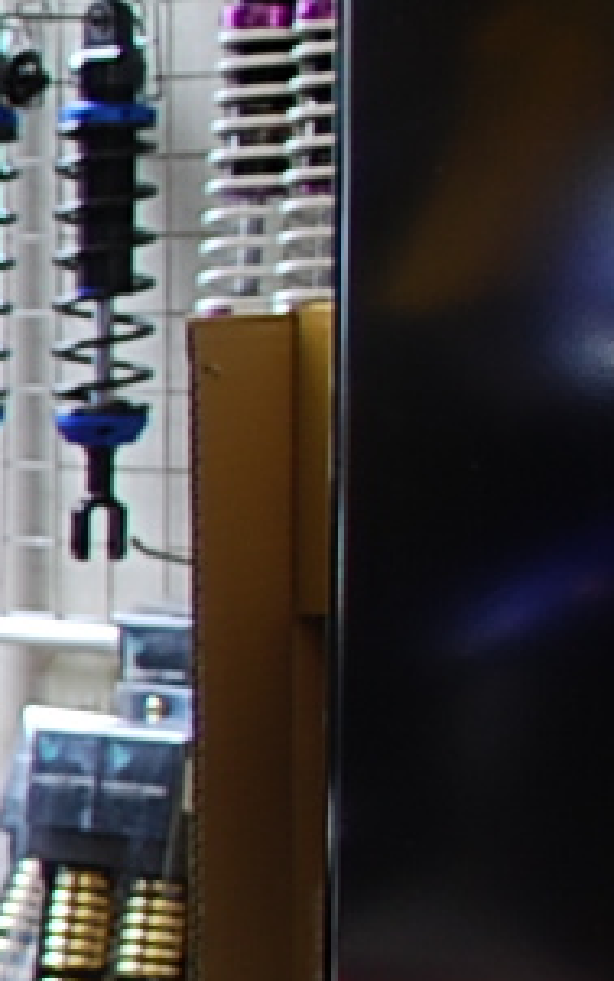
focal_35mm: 196
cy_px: 806
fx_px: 5243
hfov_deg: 5.3
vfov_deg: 10.7
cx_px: -2443
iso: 100
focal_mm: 20
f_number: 5.6
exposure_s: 1/8
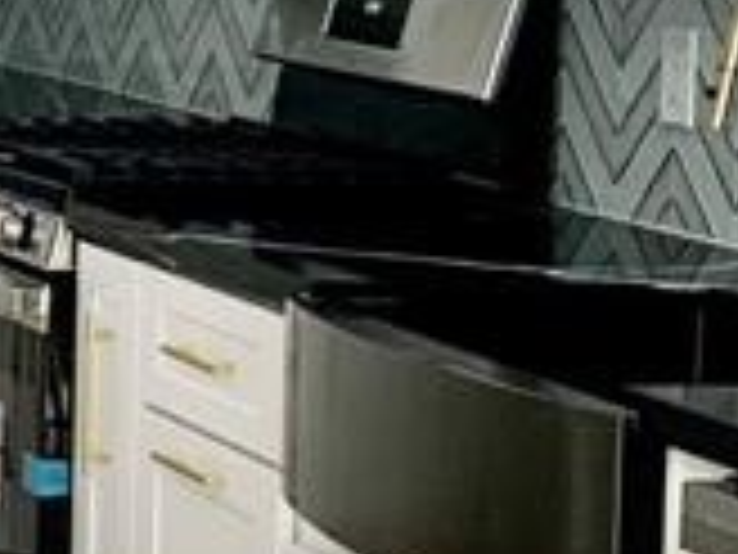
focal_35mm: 181
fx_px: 3859
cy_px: -32
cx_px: -1192
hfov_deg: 9.4
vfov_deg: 8.2
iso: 50
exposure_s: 1/120
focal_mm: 3
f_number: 1.8
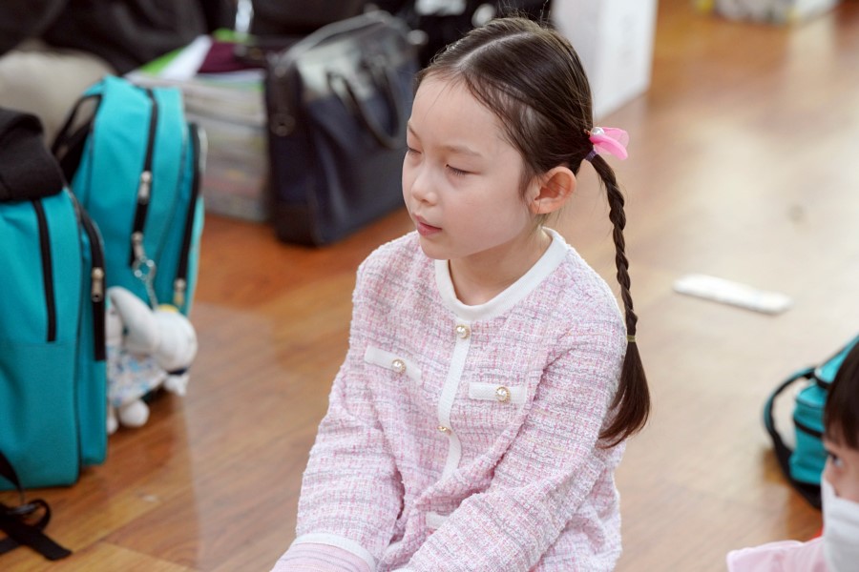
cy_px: 286
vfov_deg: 12.0
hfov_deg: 17.9
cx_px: 430
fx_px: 2720
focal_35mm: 114
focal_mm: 114
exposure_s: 1/160
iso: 2000
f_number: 4
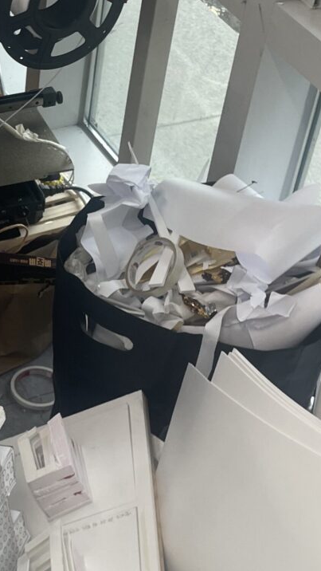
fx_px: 1149
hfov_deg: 15.5
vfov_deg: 27.8
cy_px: 317
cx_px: -21
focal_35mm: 76
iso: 50
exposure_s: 1/120
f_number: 1.6
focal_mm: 4.2
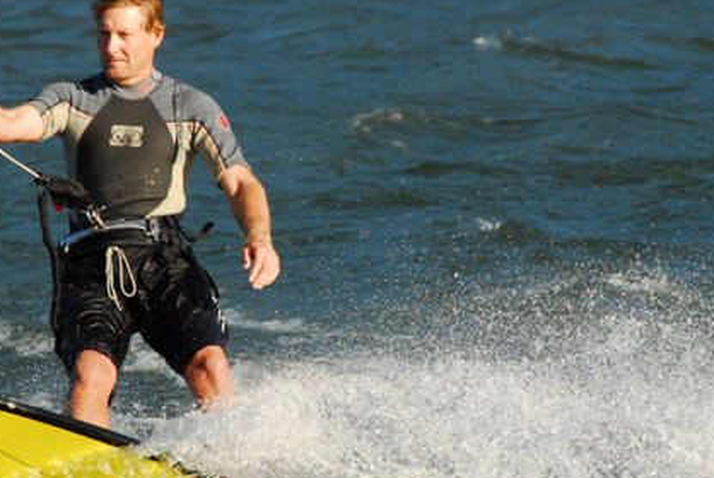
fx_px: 11400
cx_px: 248
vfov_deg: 2.4
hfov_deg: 3.6
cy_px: 249
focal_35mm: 574
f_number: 7.1
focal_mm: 200
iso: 400
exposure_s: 1/800
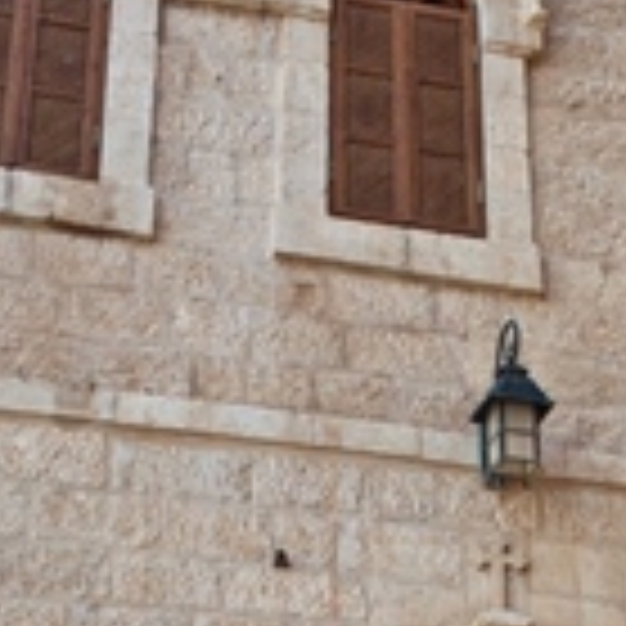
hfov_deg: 17.5
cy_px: 748
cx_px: 466
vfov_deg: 16.8
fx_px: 2026
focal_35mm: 99
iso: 100
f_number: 5
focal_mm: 24
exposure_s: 1/250
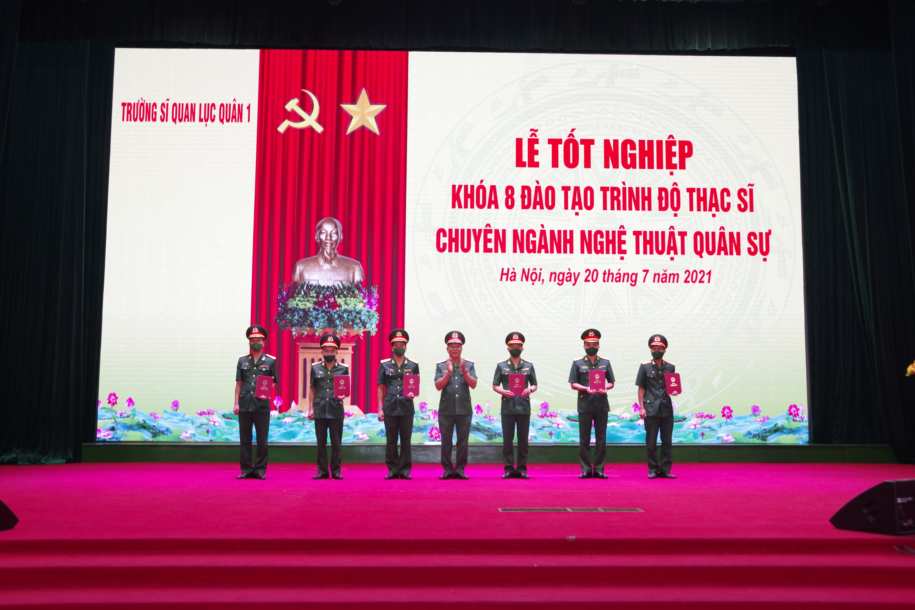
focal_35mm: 36
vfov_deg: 36.9
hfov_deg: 53.1
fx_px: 915
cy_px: 305
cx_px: 458
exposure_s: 1/40
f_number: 5.6
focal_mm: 24
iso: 800
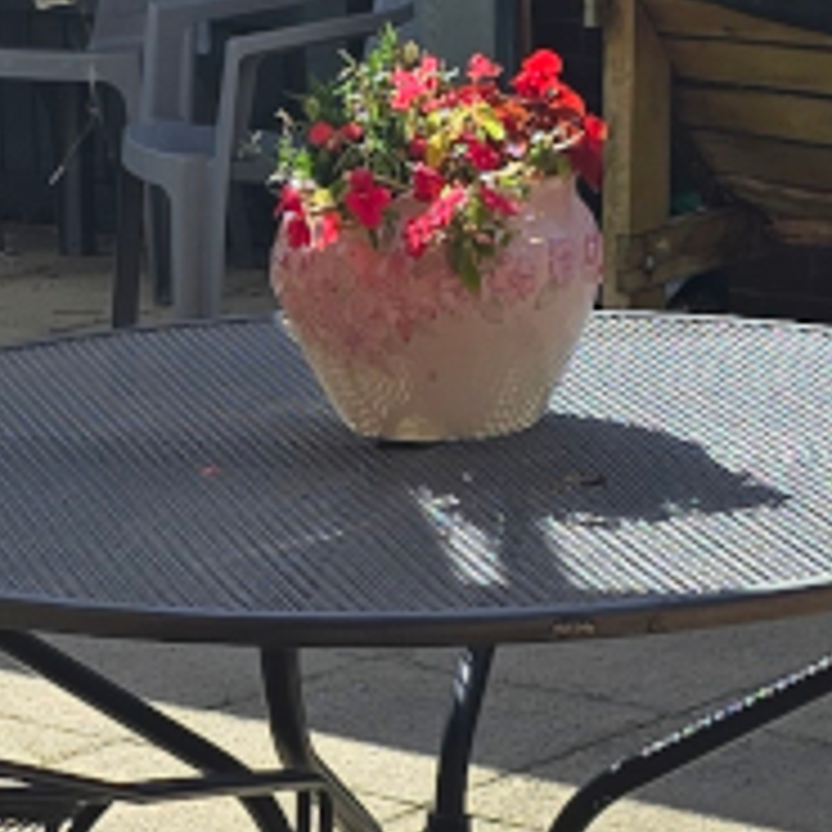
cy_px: 488
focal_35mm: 165
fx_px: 4487
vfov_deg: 10.6
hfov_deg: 10.6
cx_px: 162
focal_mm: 6.3
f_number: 1.7
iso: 12
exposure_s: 1/684
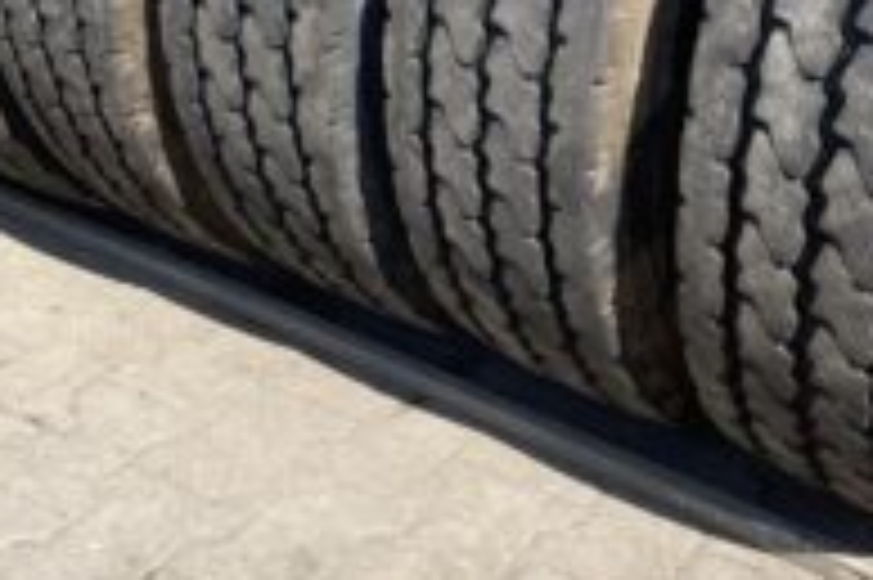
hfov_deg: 33.4
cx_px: 423
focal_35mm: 60
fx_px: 1454
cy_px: -2
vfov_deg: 21.8
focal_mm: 4.25
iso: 32
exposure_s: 1/1653
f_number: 1.8
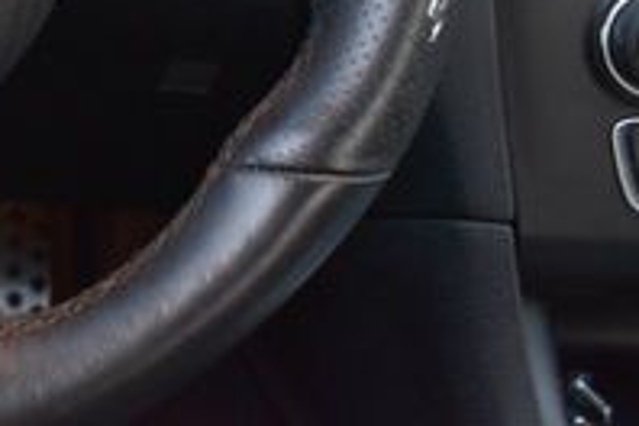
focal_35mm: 97
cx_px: -232
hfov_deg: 19.2
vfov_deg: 13.3
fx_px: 1722
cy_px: -228
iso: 1400
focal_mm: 20
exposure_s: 1/15
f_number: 6.3
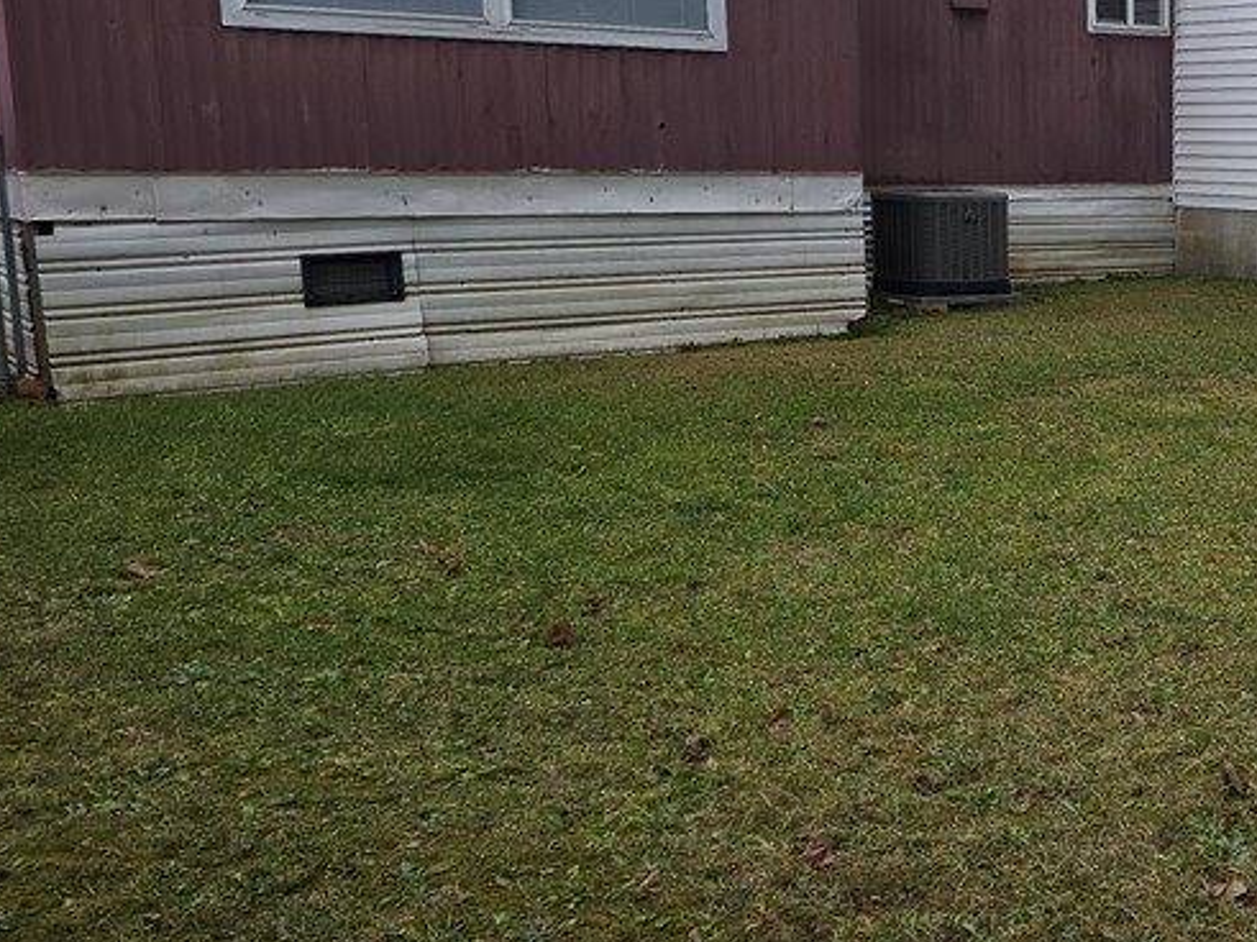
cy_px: 389
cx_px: 1231
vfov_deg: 30.2
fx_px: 1743
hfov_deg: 36.1
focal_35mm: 48
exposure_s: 1/120
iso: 16
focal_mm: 6.3
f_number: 1.7
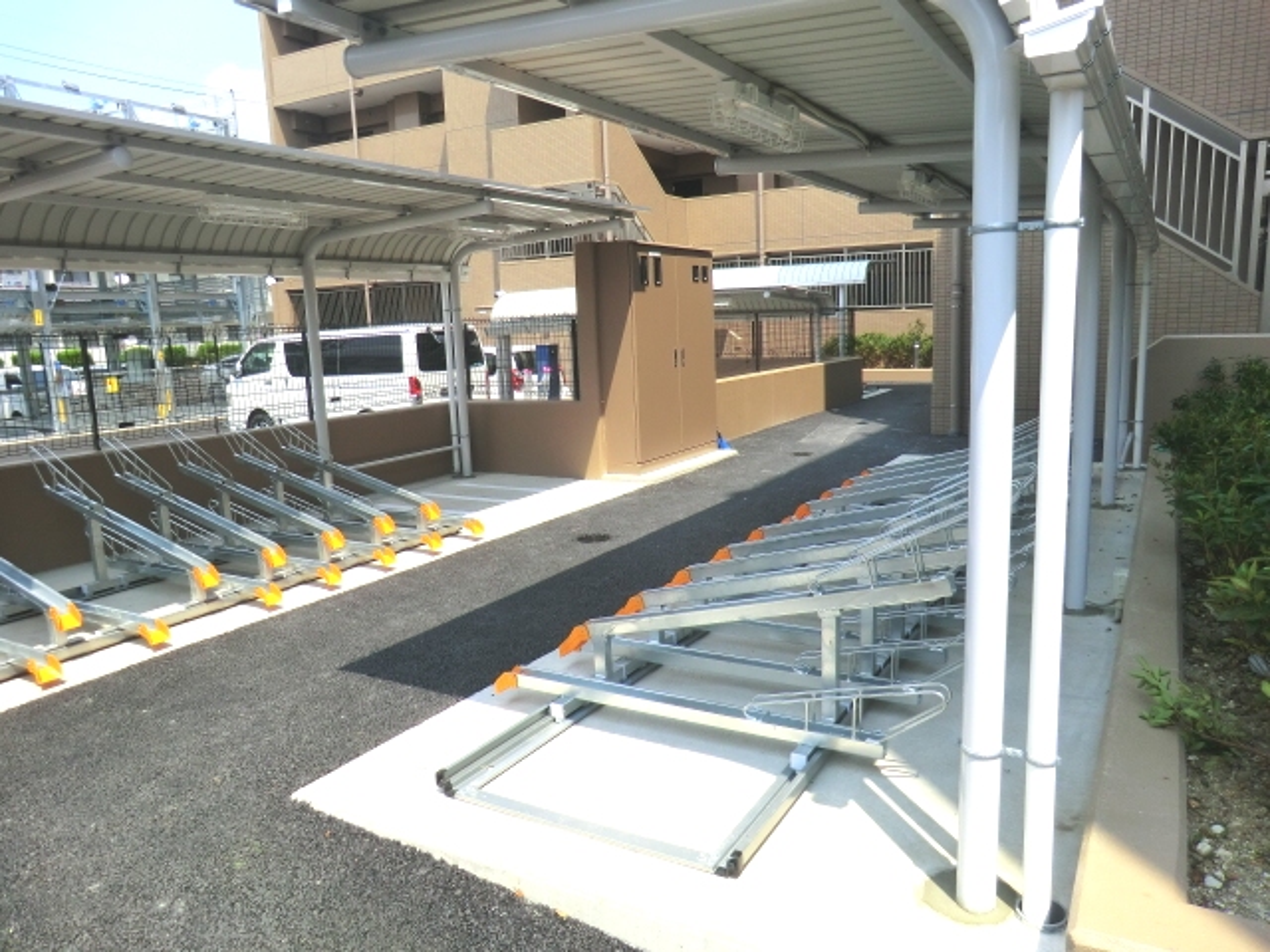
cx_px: 635
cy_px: 476
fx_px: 881
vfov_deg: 56.8
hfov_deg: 71.6
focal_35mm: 24
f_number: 3.2
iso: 80
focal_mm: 4.3
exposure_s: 1/640
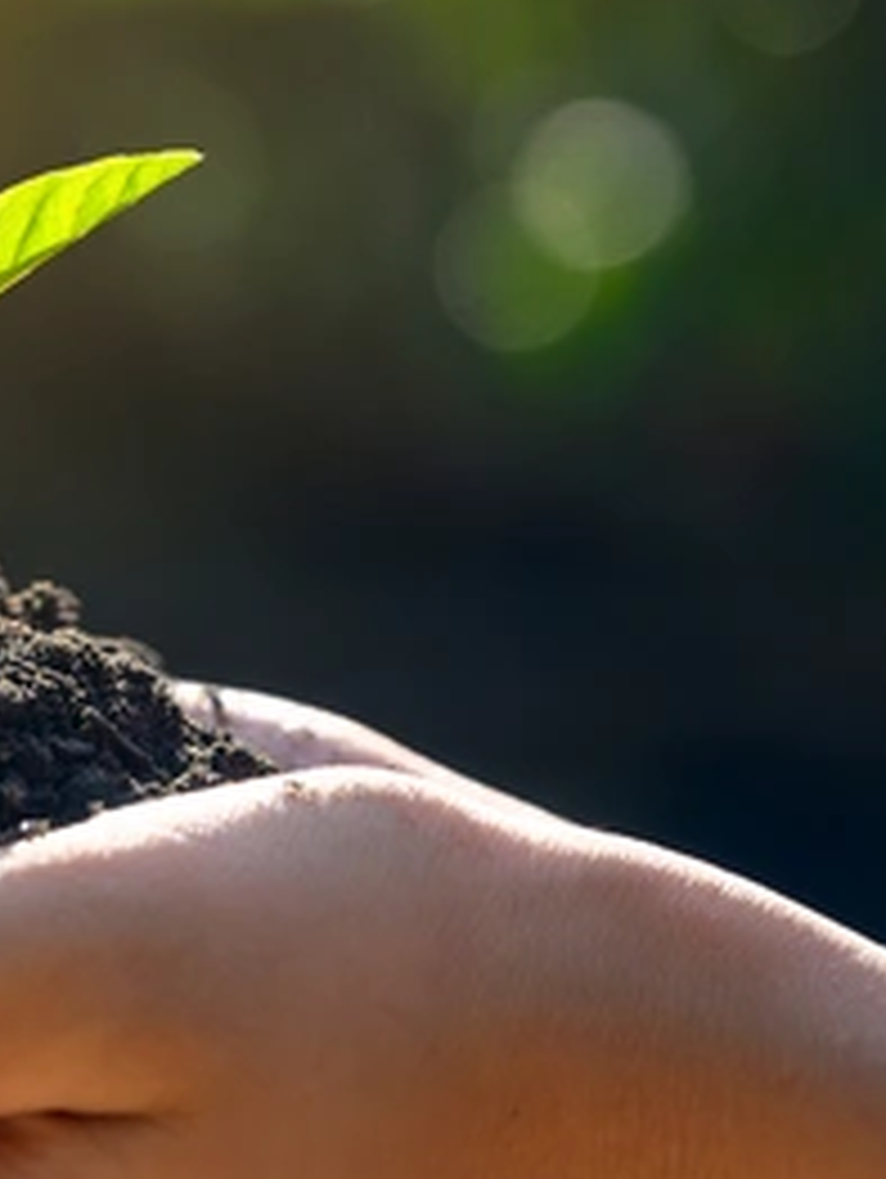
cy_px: 382
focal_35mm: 206
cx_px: -612
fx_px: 7019
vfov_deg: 9.6
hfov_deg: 7.1
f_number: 4
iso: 100
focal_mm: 60
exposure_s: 1/500
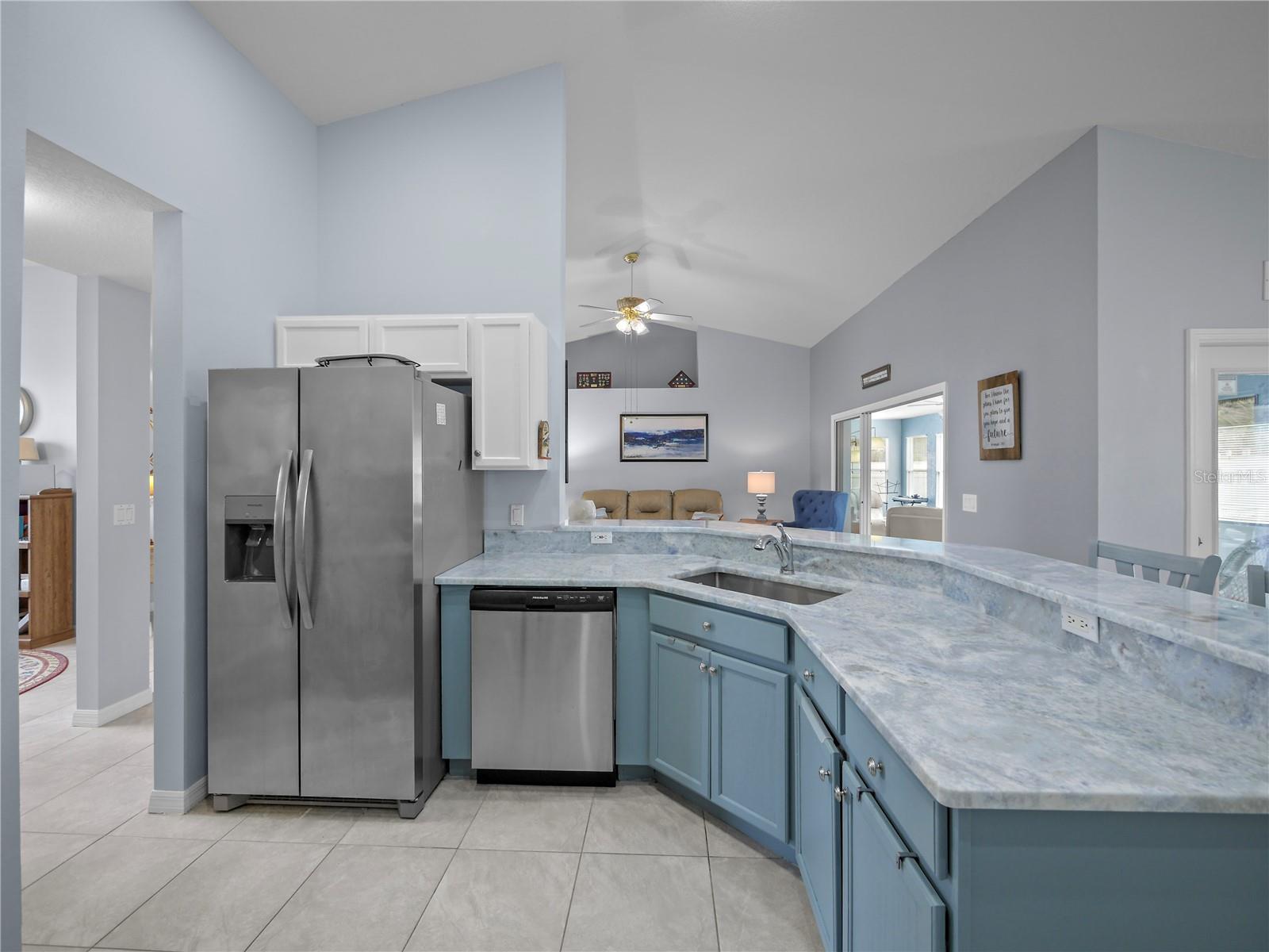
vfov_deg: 85.7
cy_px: 476
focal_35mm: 14
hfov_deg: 102.1
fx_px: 513
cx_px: 634
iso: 400
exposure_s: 1/20
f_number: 4
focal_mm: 7
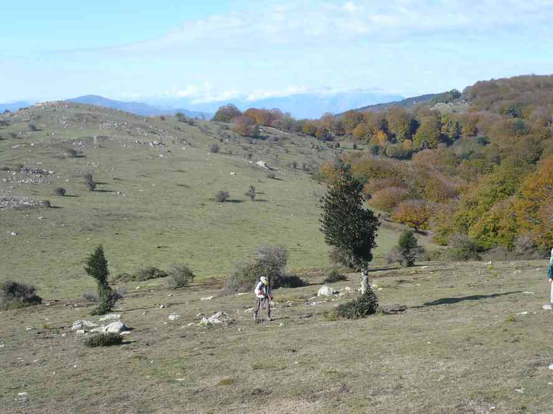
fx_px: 719
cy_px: 207
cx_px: 276
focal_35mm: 45
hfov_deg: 42.1
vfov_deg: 32.2
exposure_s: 1/800
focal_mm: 5.8
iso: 100
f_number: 2.8
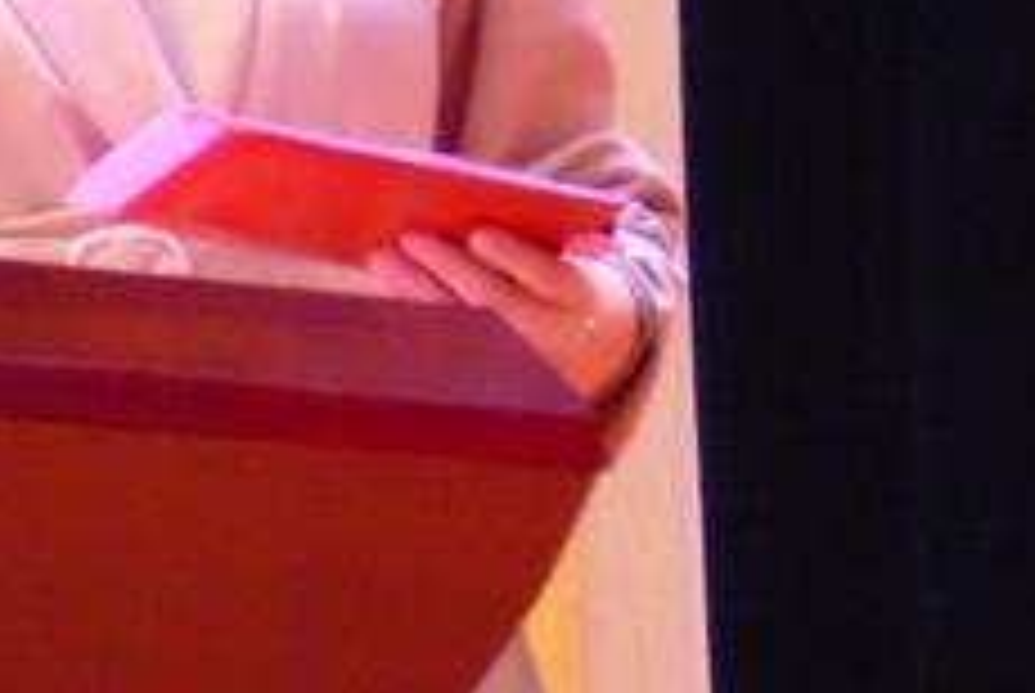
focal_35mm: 812
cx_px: -560
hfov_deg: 2.5
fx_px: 23374
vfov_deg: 1.7
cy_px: -392
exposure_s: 1/60
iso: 640
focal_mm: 44.9
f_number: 4.1
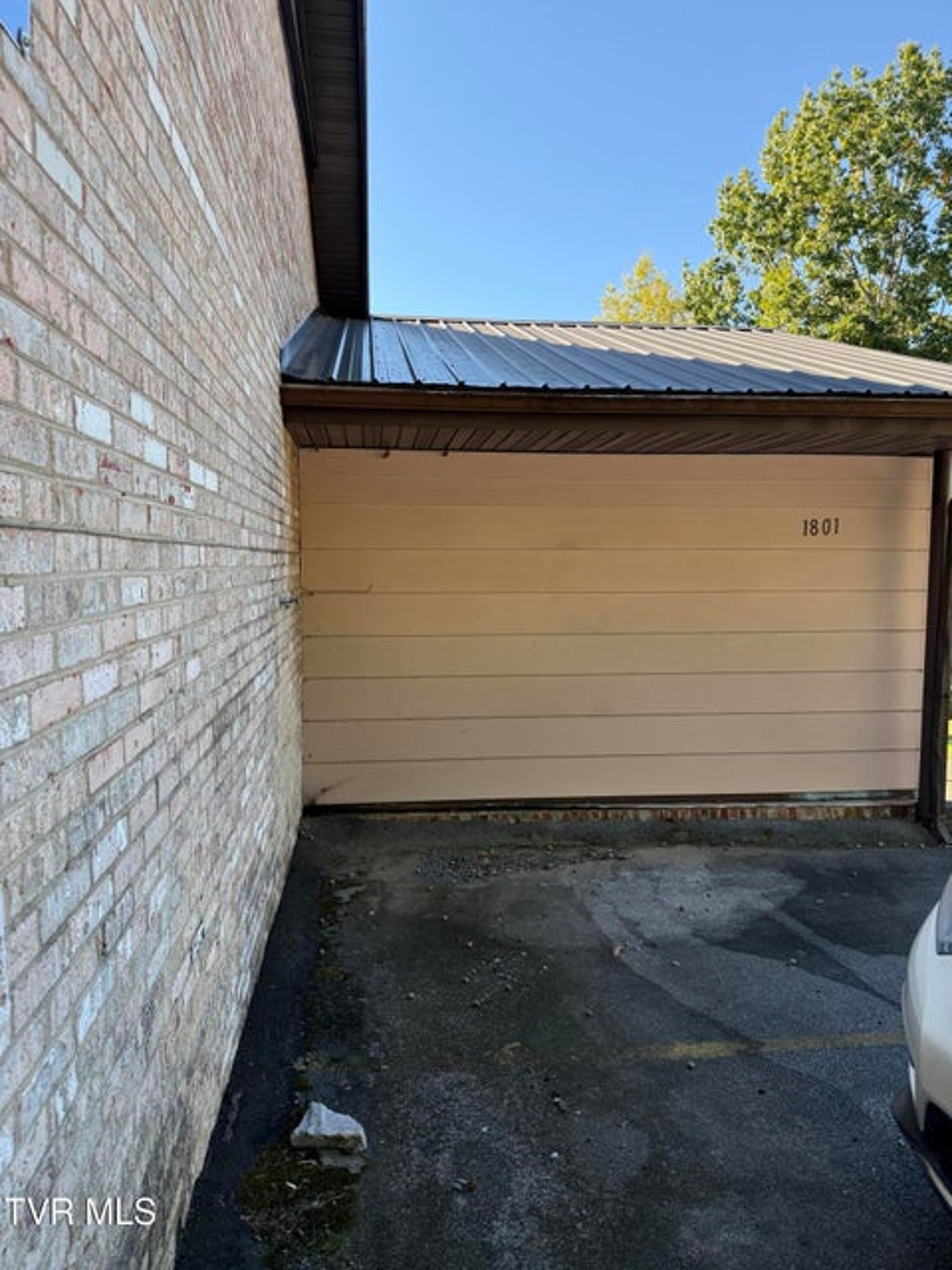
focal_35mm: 24
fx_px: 880
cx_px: 476
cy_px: 635
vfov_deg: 71.6
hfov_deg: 56.8
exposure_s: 1/722
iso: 100
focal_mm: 6.76
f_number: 1.78
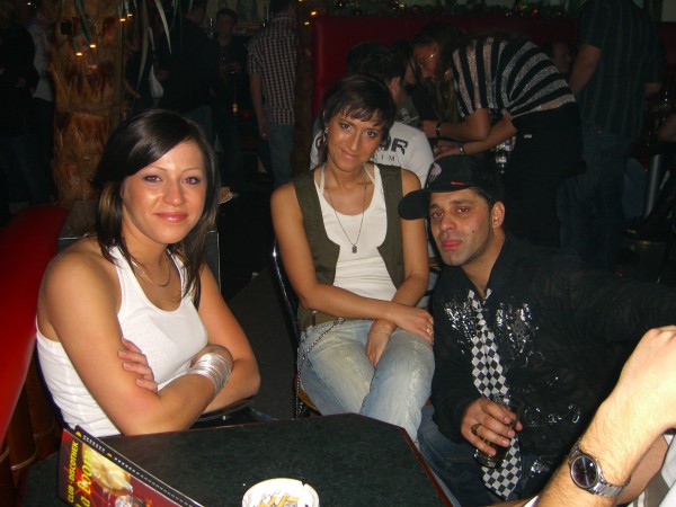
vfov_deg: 37.7
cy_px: 254
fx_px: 742
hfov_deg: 49.0
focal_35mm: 38
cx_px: 338
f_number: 2.8
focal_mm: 7.9
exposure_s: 1/60
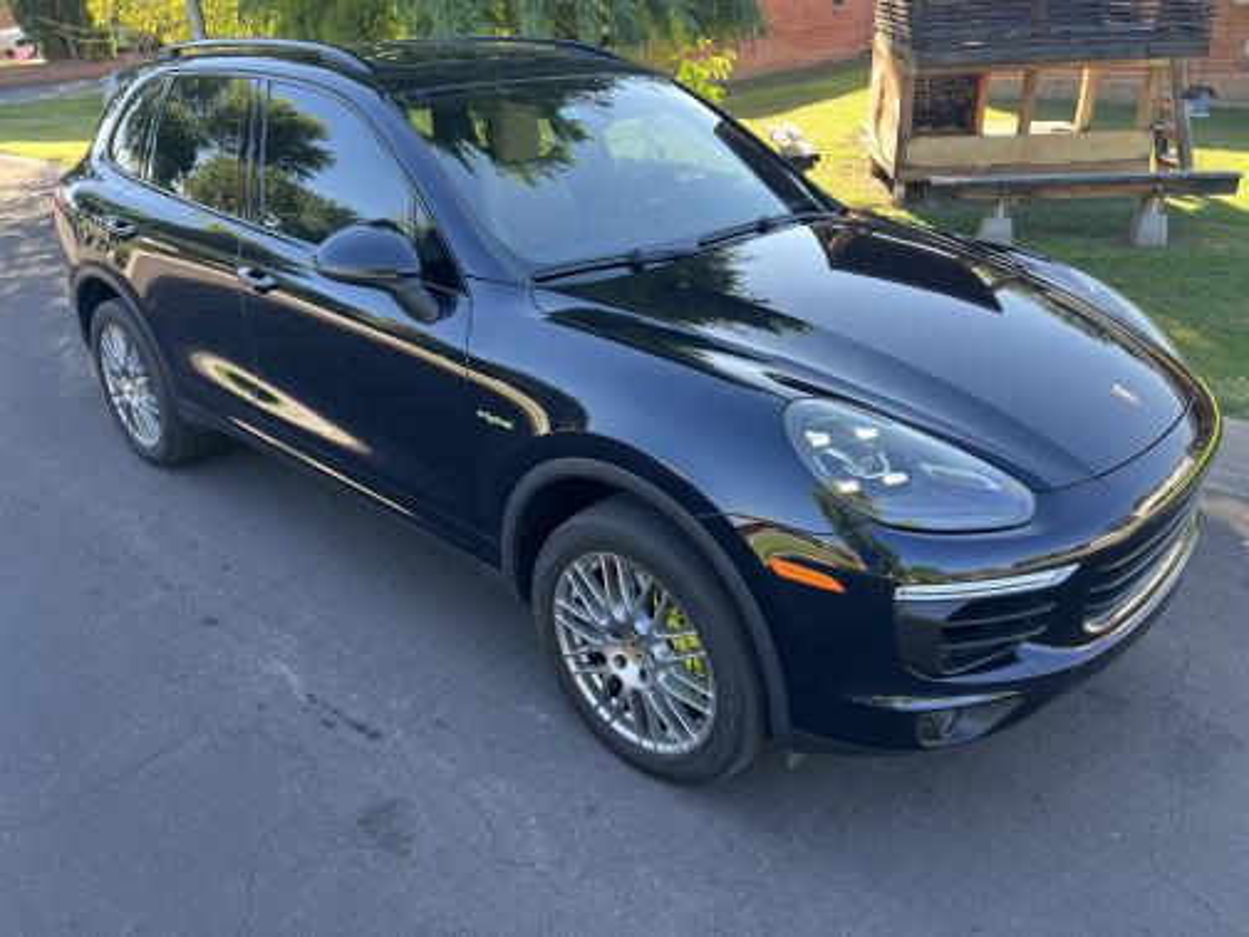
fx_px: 938
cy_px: 468
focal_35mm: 26
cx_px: 624
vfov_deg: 53.1
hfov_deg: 67.3
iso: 40
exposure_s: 1/222
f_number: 1.5
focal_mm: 5.7
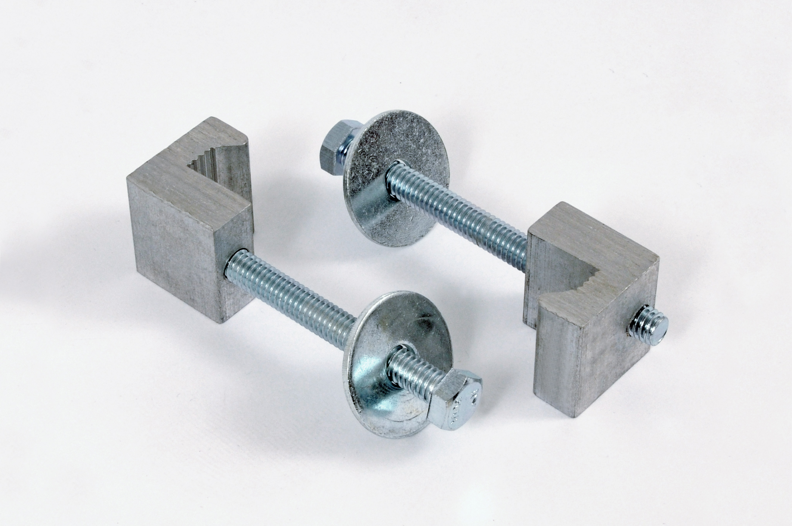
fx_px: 2307
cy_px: 263
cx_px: 396
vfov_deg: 13.0
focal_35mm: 105
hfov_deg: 19.5
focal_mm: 70
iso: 250
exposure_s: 1/160
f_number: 8
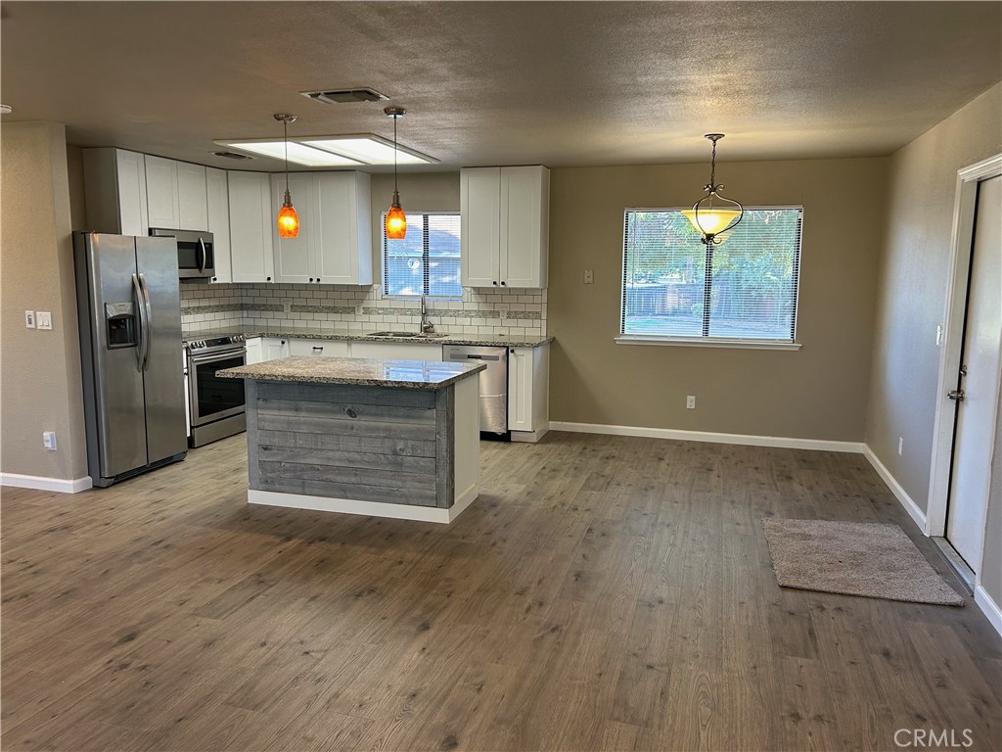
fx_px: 753
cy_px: 376
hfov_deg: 67.3
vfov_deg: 53.1
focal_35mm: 26
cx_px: 501
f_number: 1.5
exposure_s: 1/60
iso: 100
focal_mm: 5.7
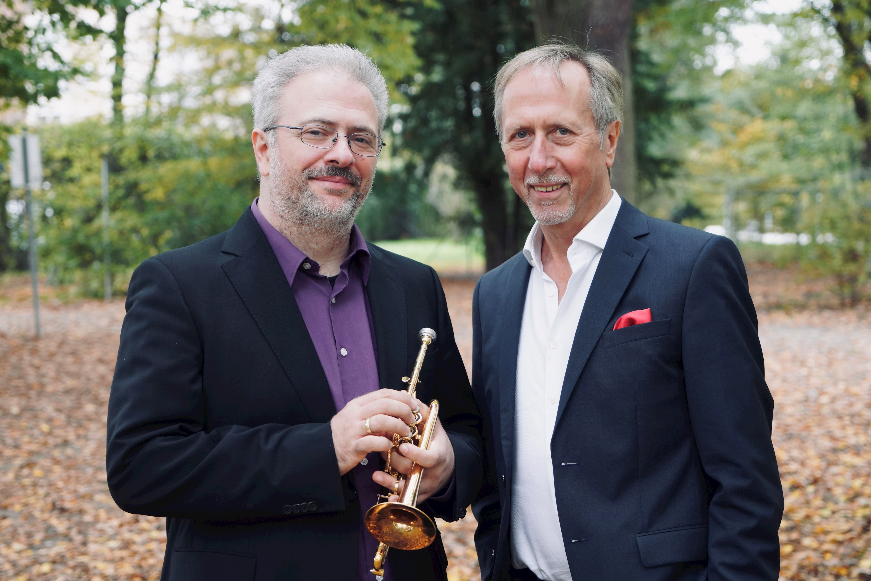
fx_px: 1355
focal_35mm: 56
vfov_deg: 24.2
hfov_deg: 35.6
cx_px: 436
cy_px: 290
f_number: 4
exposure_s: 1/125
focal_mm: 56
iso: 1000
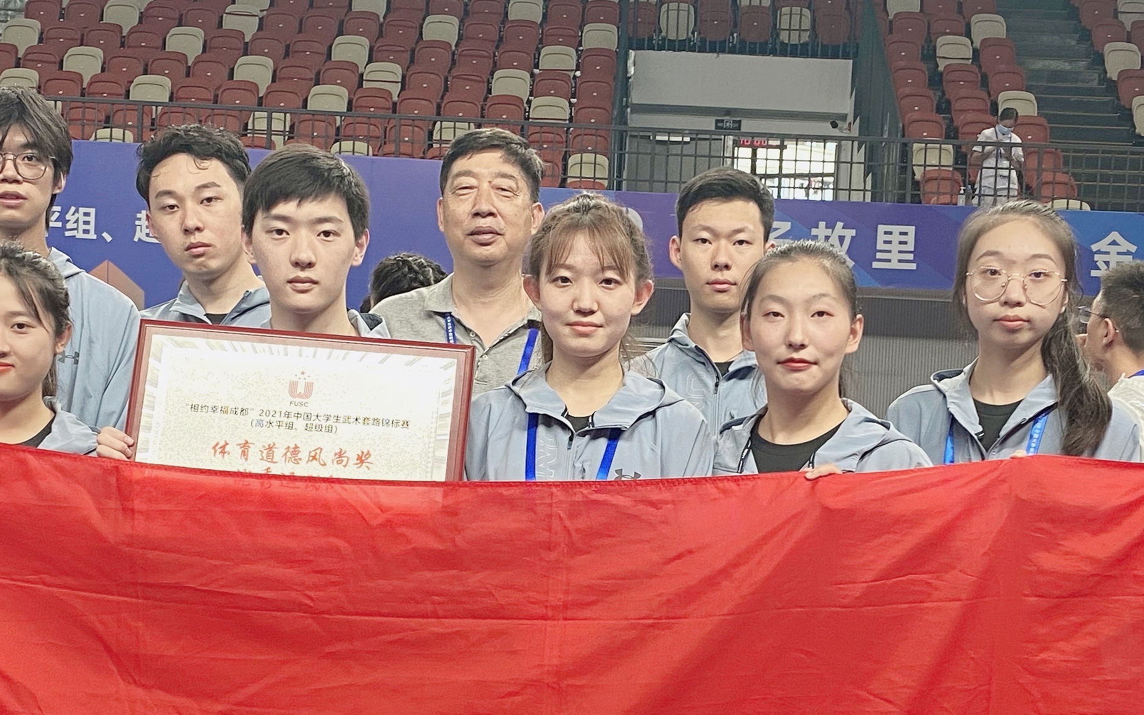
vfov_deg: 21.5
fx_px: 1871
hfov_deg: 34.0
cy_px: 494
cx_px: 609
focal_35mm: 60
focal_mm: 4.25
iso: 80
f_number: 1.8
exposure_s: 1/50
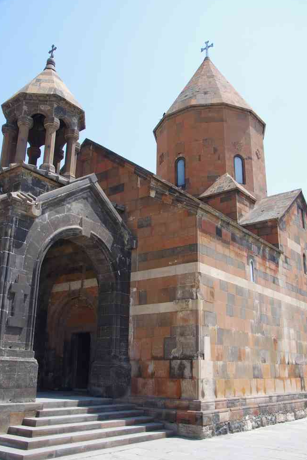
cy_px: 230
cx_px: 153
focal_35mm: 36
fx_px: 456
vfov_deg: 53.6
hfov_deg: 37.2
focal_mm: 23.1
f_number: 10
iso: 200
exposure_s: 1/50
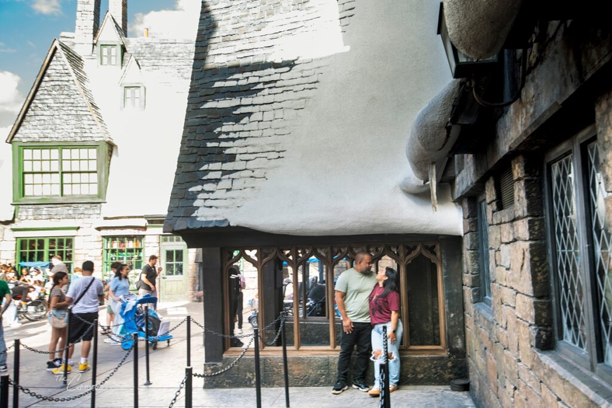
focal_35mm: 30
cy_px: 204
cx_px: 306
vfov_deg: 43.6
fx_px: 510
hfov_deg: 61.9
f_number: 3.2
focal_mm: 30
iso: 100
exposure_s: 1/100
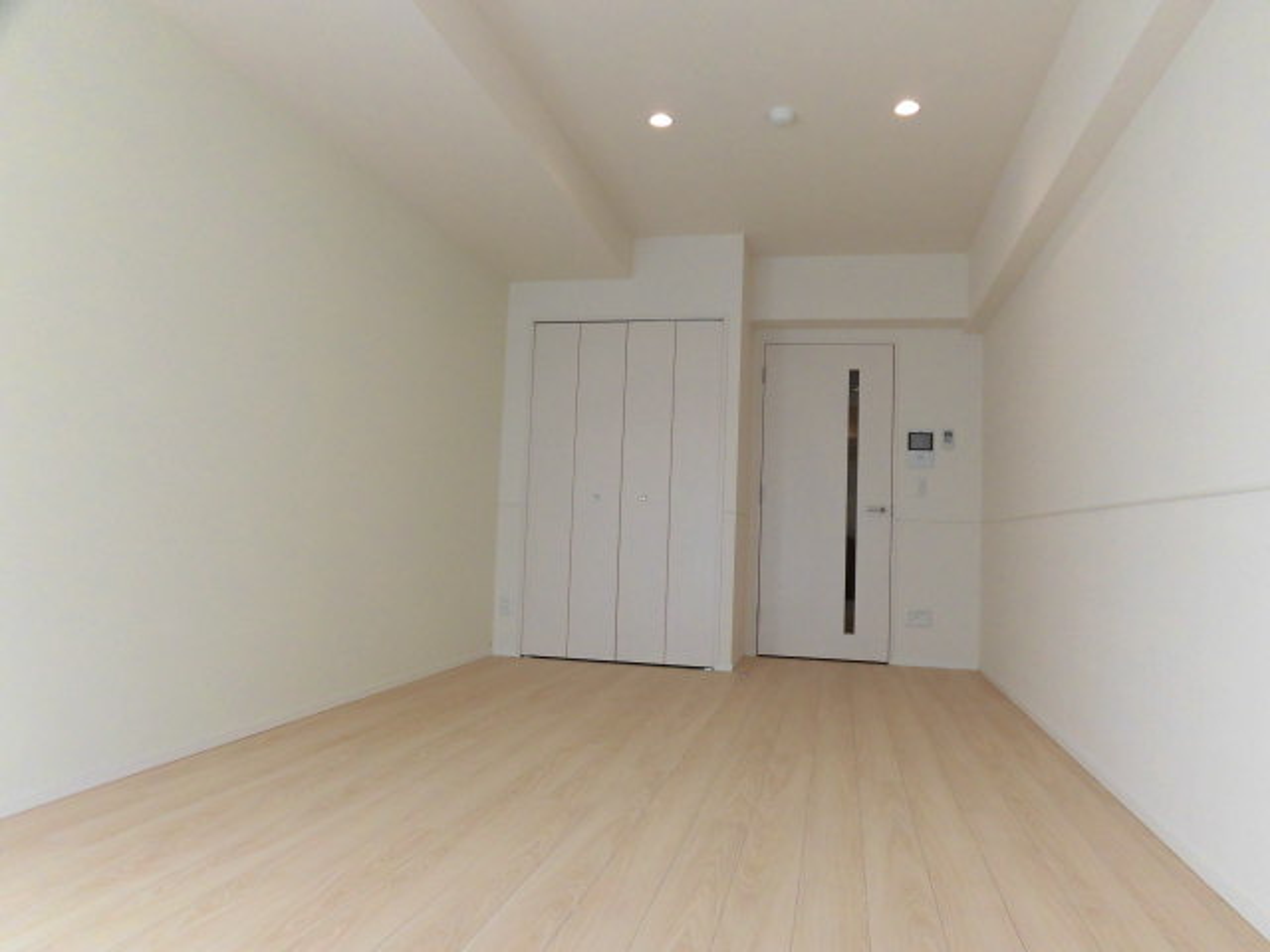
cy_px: 476
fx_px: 881
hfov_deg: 71.6
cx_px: 635
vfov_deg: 56.8
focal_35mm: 24
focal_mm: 4.3
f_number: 3.1
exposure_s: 1/125
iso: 100
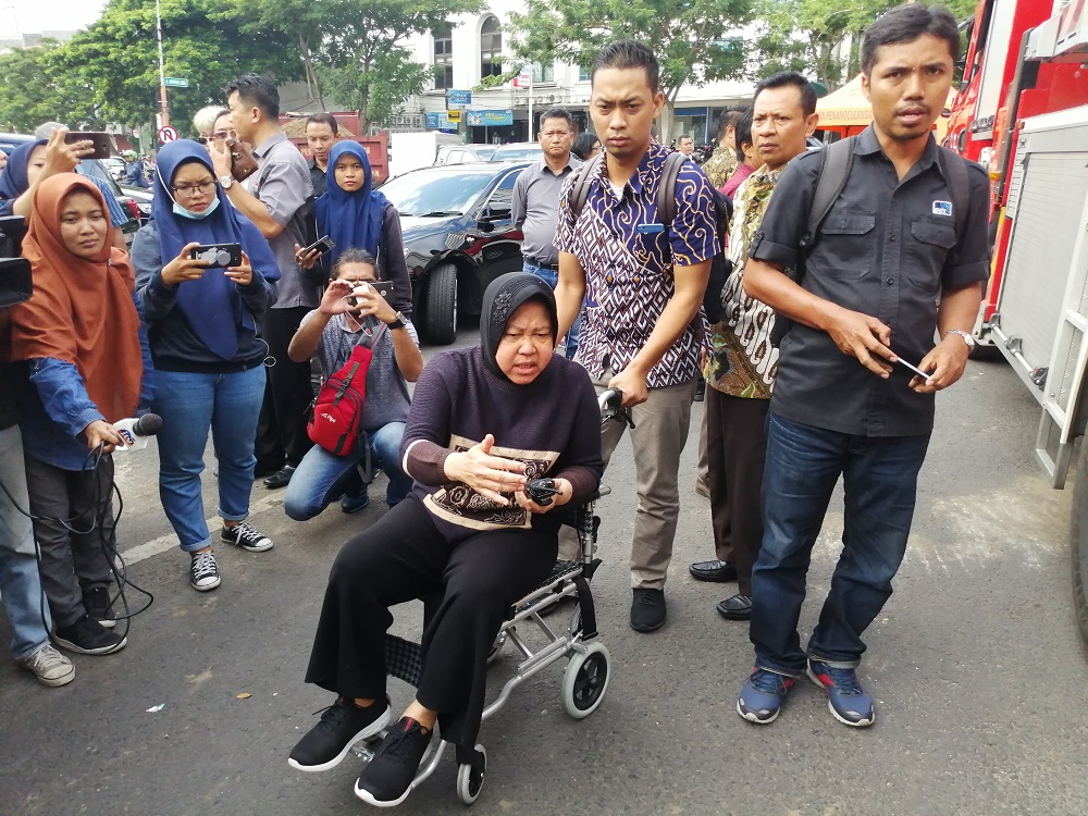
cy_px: 408
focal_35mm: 27
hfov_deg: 65.3
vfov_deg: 51.4
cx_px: 544
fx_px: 849
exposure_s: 1/900
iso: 250
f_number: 1.8
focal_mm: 3.88
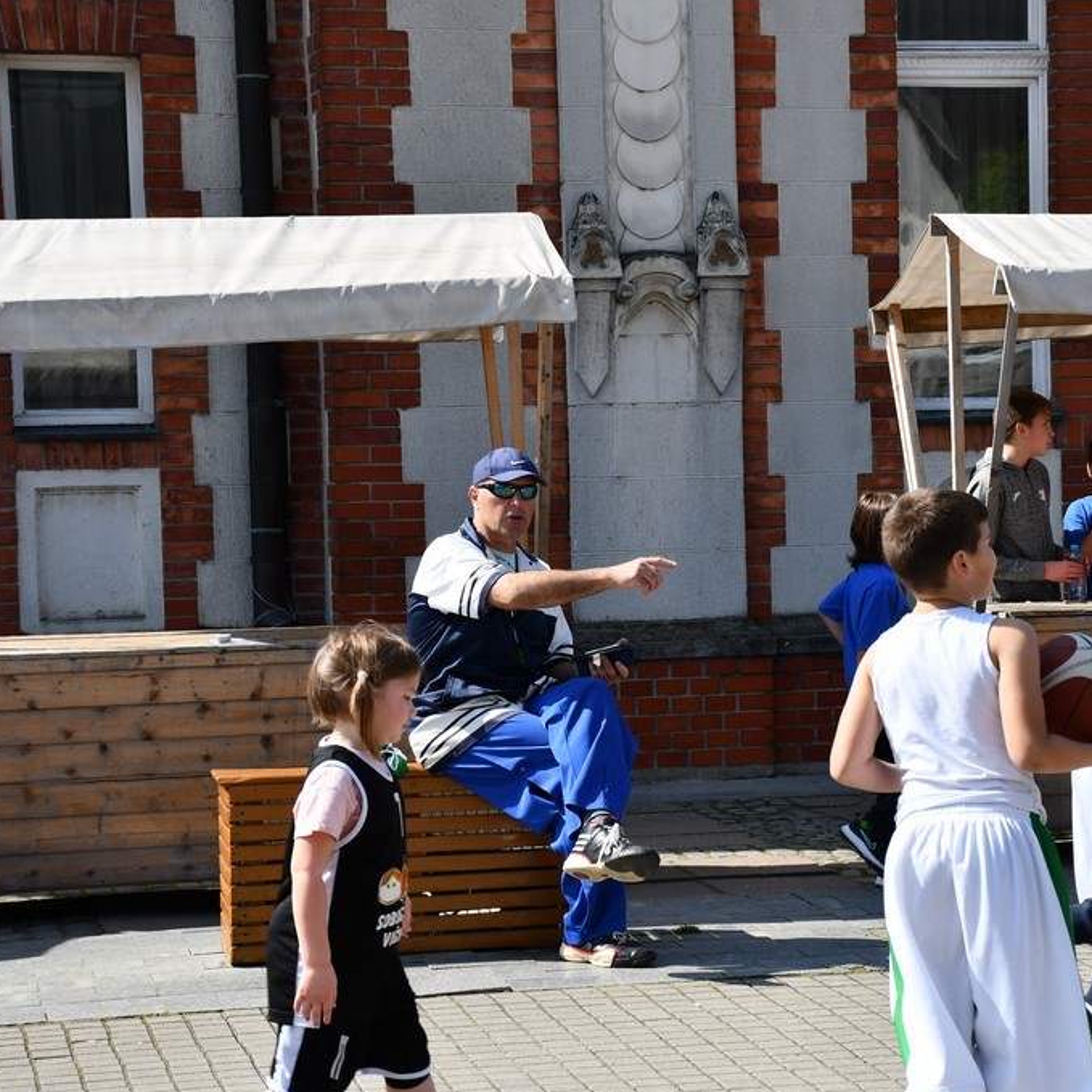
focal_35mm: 100
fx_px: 3569
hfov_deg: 17.3
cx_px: 761
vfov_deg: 17.4
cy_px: 546
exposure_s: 1/250
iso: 125
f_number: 8
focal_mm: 52
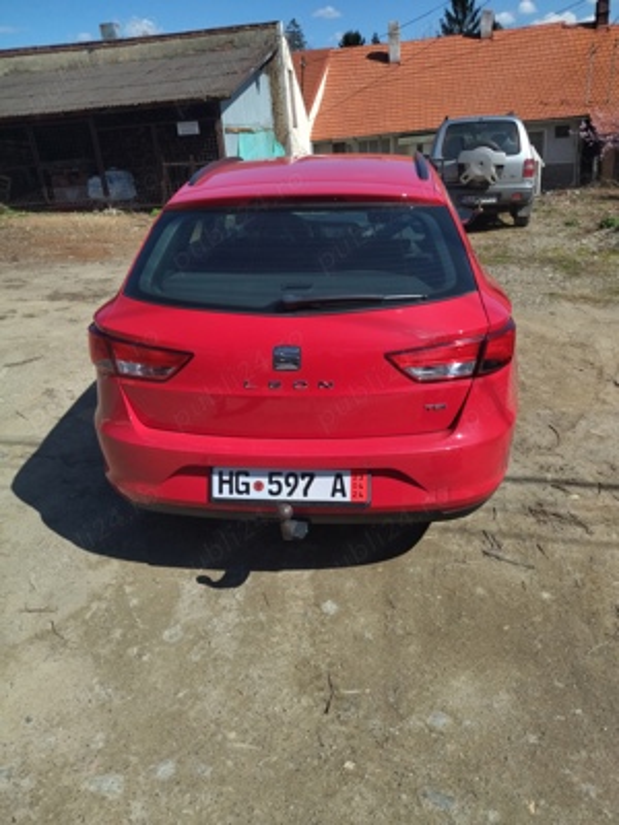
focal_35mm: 27
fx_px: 644
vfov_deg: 65.3
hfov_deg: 51.4
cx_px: 310
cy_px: 412
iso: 99
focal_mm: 4.74
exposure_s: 1/3205
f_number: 1.79
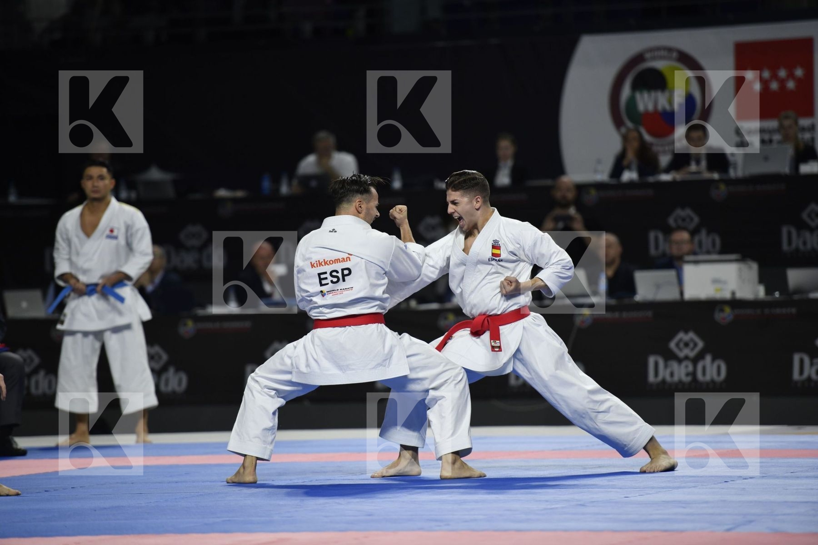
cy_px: 272
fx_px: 4544
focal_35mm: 200
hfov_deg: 10.3
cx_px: 409
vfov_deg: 6.9
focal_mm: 200
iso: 800
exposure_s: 1/800
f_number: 2.8
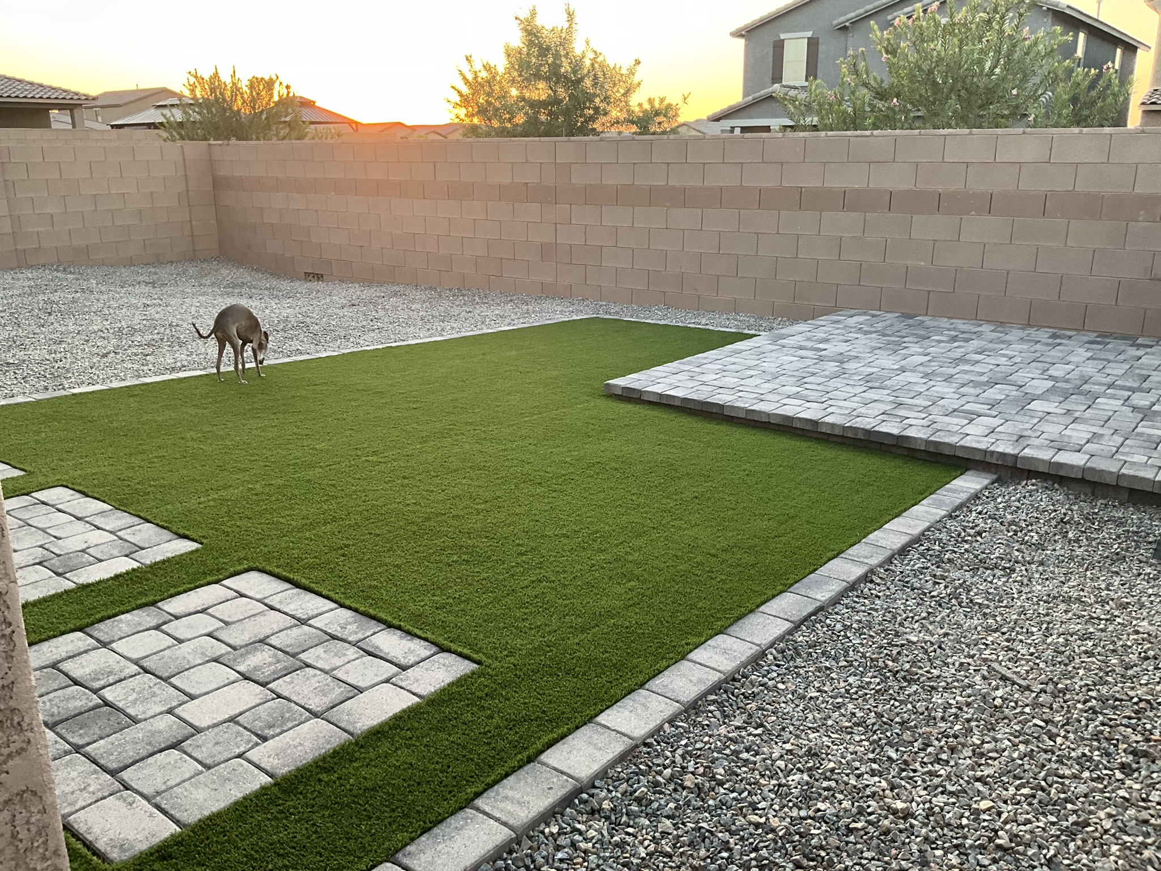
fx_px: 973
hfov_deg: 61.7
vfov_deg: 48.2
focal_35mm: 29
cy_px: 436
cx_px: 580
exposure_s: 1/93
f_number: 1.8
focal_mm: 3
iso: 64
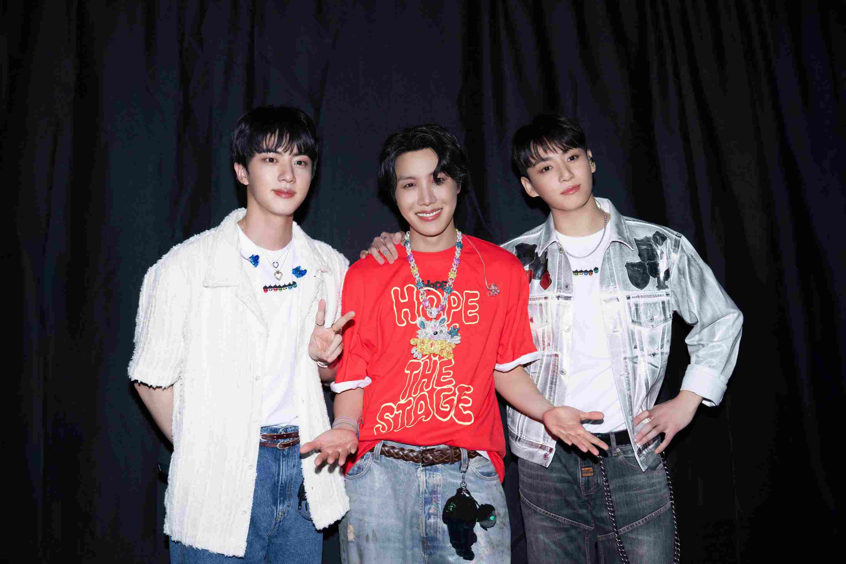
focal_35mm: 35
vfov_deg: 37.9
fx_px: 822
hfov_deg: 54.4
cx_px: 423
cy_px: 282
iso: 800
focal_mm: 35
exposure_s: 1/160
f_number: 4
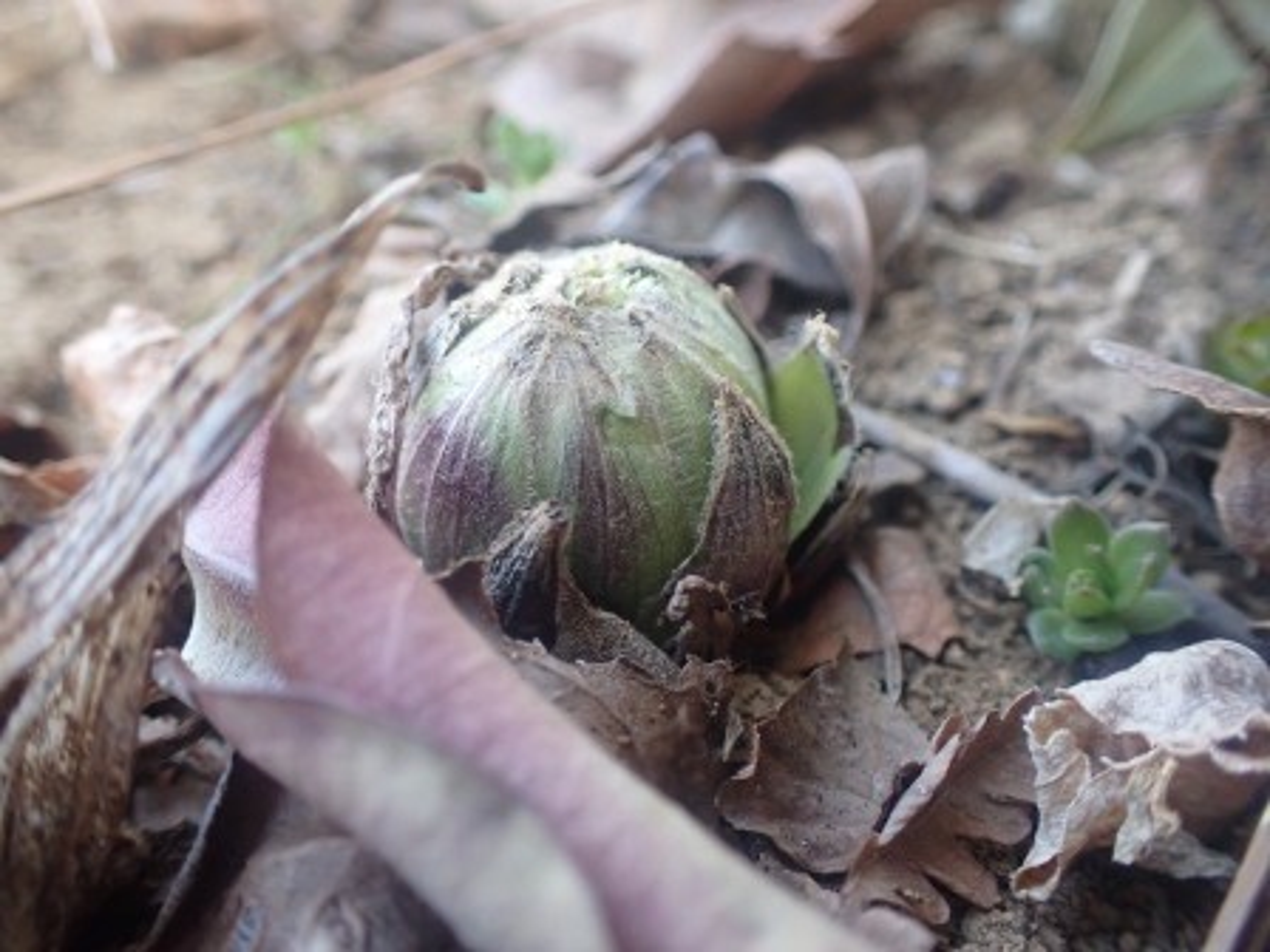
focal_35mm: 30
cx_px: 635
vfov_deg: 46.8
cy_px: 476
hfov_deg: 60.0
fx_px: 1101
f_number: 2.3
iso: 250
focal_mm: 5.4
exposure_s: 1/125
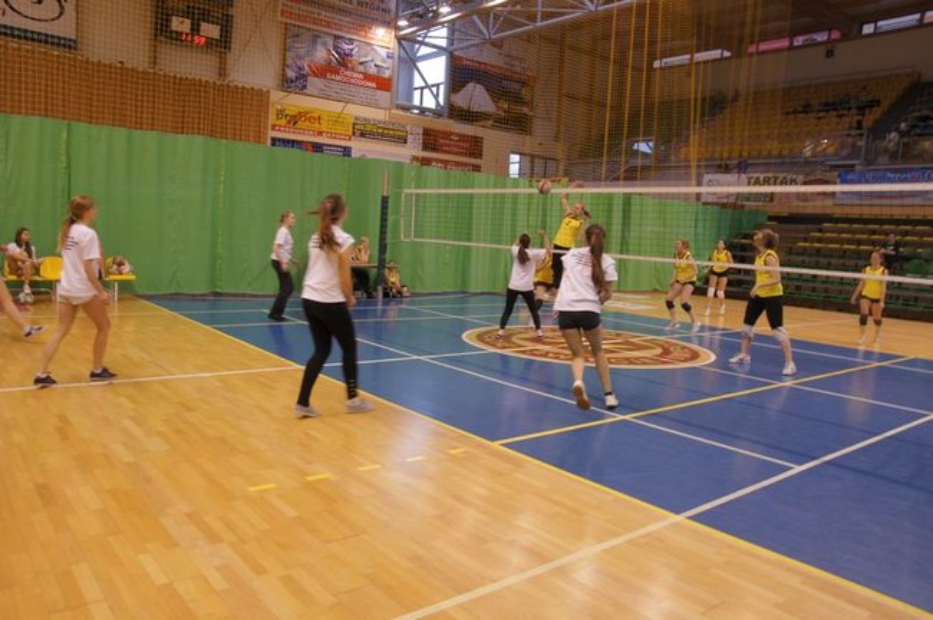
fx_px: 660
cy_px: 310
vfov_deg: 50.3
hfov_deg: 70.5
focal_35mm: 26
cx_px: 466
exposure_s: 1/60
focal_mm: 17
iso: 800
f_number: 6.3
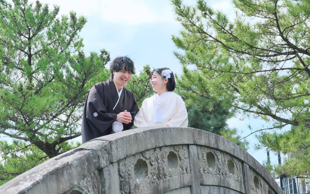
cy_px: 102
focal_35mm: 108
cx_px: 156
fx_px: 912
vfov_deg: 12.1
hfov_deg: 19.3
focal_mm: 70
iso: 800
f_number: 8
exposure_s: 1/320
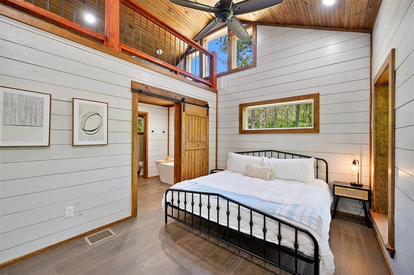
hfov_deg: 104.3
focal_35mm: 14
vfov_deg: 81.1
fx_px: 161
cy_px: 138
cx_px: 207
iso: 500
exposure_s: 1/5
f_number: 7.1
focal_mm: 14
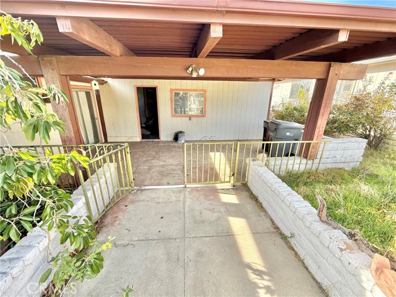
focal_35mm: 14
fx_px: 160
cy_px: 148
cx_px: 198
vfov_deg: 85.7
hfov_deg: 102.1
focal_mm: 2.22
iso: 64
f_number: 2.2
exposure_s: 1/269
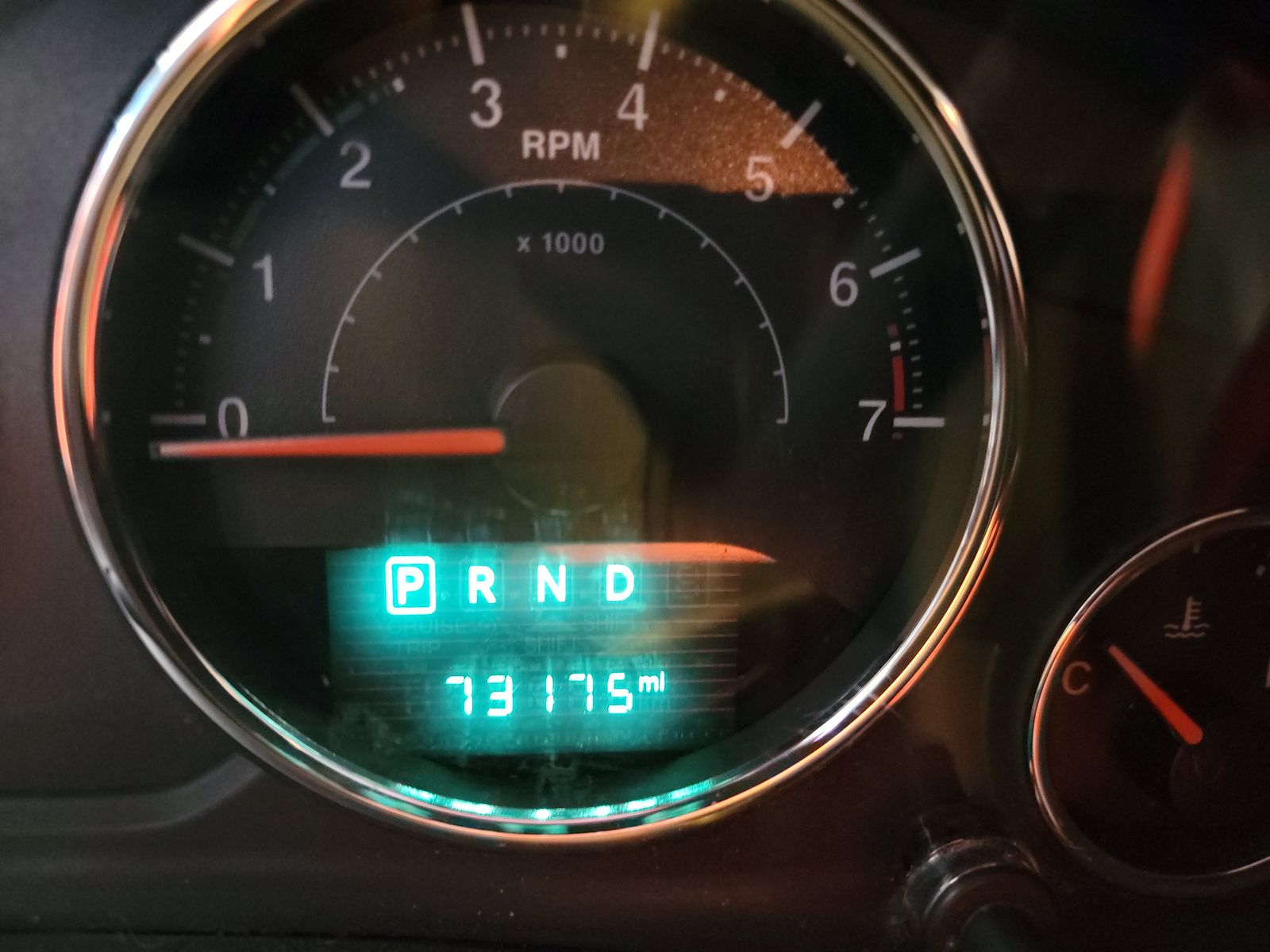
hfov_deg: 71.6
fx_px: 881
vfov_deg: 56.8
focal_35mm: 24
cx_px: 635
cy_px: 476
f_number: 1.8
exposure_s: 1/4
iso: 2625
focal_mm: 6.7
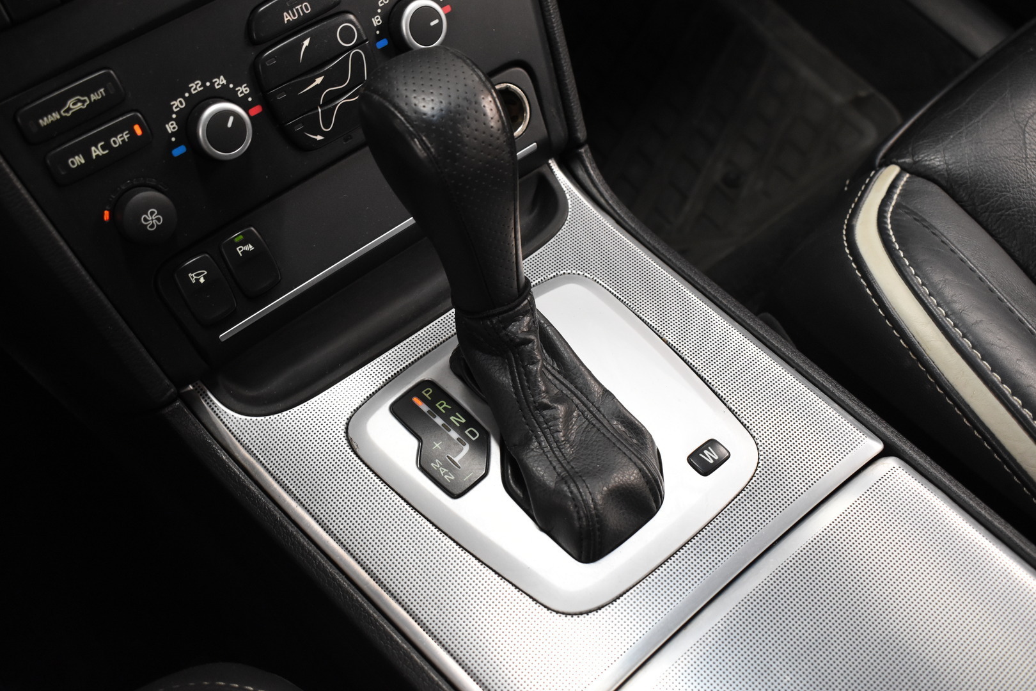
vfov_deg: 35.5
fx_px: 1079
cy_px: 346
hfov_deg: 51.3
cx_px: 518
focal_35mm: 38
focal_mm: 25
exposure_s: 1/20
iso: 1600
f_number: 5
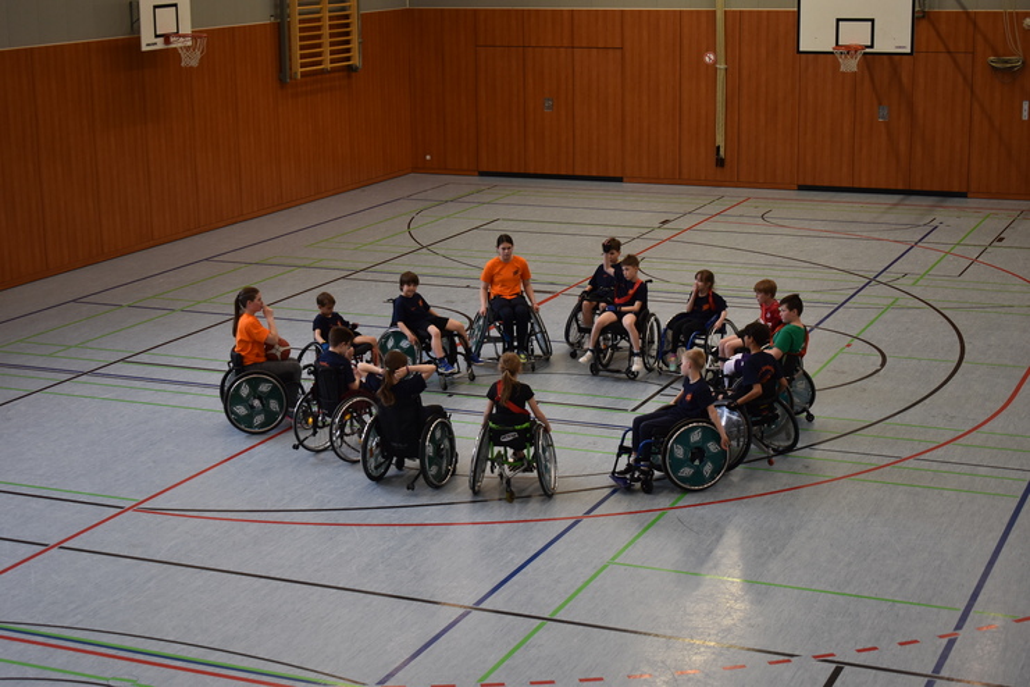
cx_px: 515
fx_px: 1717
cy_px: 344
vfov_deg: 22.6
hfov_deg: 33.4
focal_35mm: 60
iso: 500
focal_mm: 40
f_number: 4.8
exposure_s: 1/60
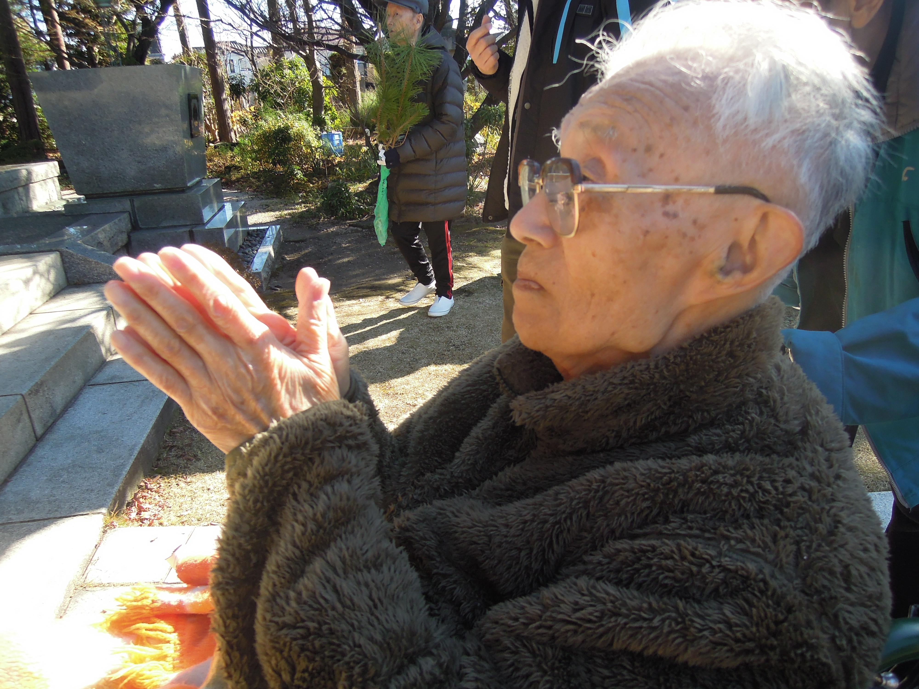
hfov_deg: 71.6
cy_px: 344
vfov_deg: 56.8
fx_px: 637
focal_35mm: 24
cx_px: 460
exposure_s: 1/640
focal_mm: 4.3
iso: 160
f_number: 2.2
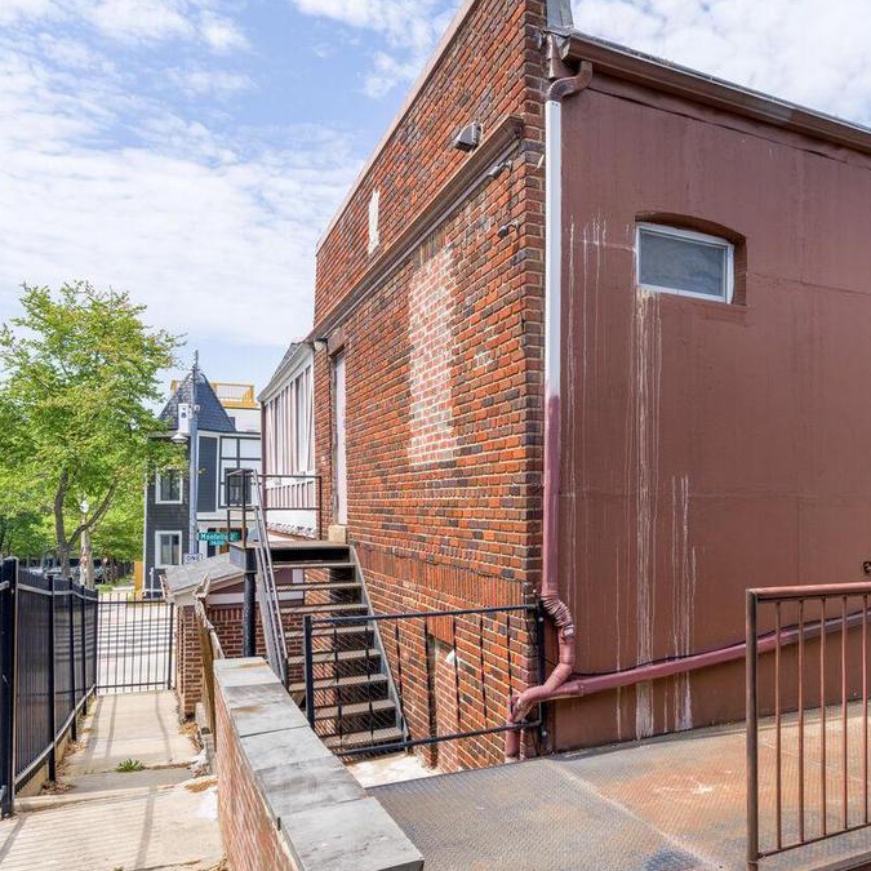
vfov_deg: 55.5
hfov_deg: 52.9
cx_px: 663
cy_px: 480
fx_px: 826
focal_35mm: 29
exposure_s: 1/400
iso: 200
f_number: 8
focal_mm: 16
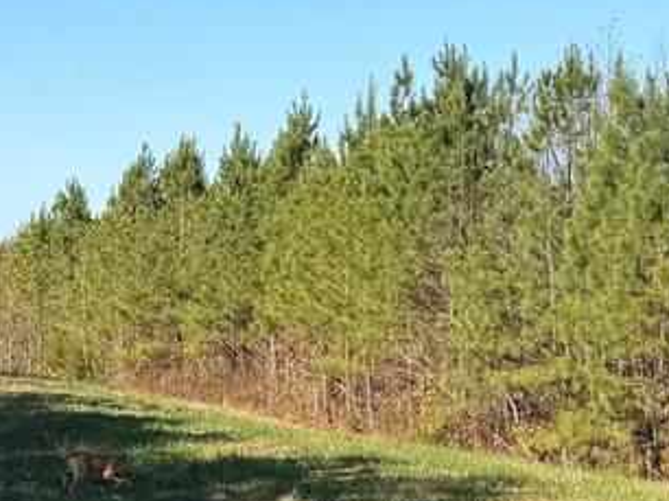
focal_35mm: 113
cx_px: 310
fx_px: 2182
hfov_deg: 17.4
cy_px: 140
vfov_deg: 13.1
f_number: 1.78
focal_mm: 6.76
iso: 80
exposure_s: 1/3425
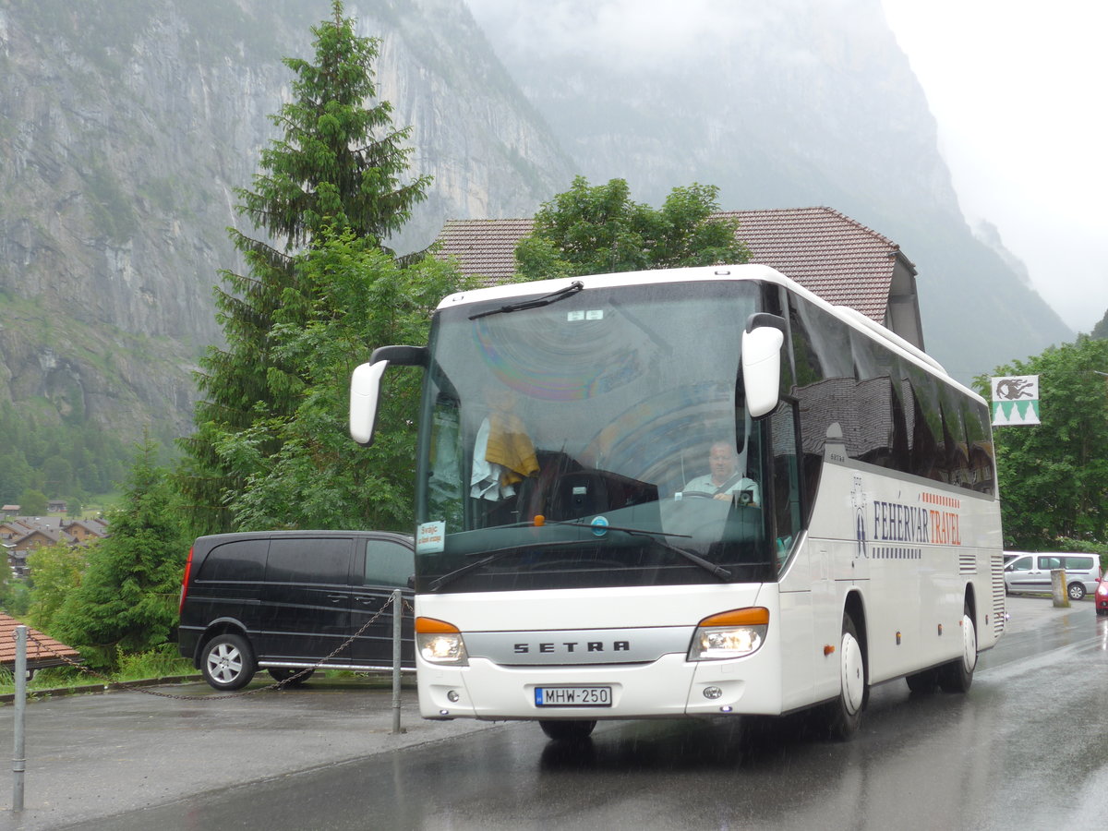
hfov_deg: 32.7
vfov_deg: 24.8
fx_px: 1888
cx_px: 554
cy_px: 416
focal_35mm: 59
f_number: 3.5
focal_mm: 12
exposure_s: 1/200
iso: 80
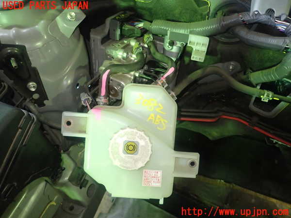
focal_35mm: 25
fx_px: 210
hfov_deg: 69.4
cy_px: 109
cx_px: 146
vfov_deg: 54.9
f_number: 2
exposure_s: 1/30
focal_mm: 4.5
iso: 500
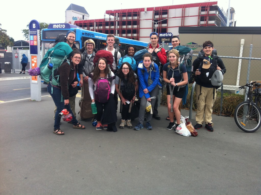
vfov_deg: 40.6
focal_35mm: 35
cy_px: 98
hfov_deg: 52.7
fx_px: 264
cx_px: 130
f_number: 2.8
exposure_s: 1/198
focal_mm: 3.85
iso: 80
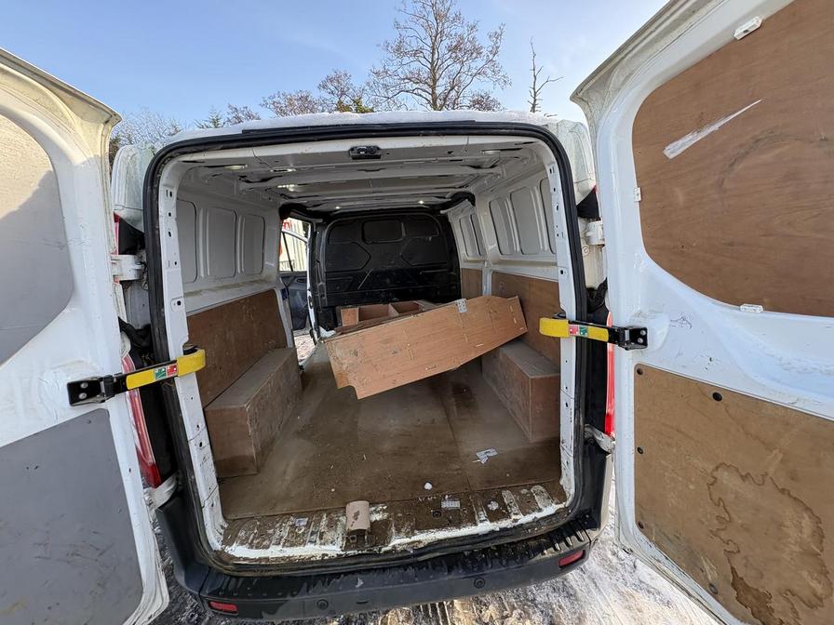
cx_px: 417
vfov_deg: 85.7
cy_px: 312
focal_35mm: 14
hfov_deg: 102.1
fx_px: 337
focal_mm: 2.22
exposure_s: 1/140
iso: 64
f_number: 2.2
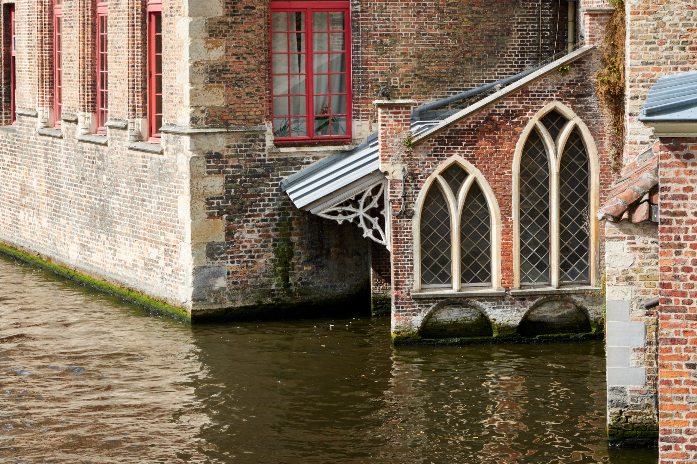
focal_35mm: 111
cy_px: 232
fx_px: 2149
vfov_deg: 12.3
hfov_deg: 18.4
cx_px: 348
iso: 100
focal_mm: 40.37
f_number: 8
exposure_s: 1/100
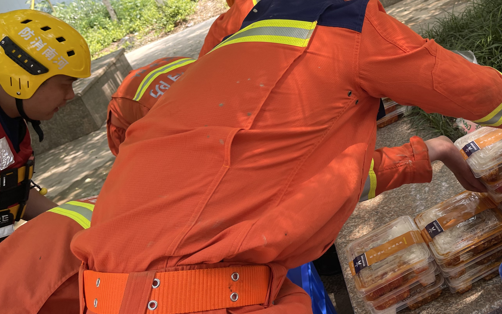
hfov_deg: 44.6
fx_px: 588
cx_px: 380
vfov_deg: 29.5
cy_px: 92
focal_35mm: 43
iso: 32
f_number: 1.6
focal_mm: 5.1
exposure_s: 1/255
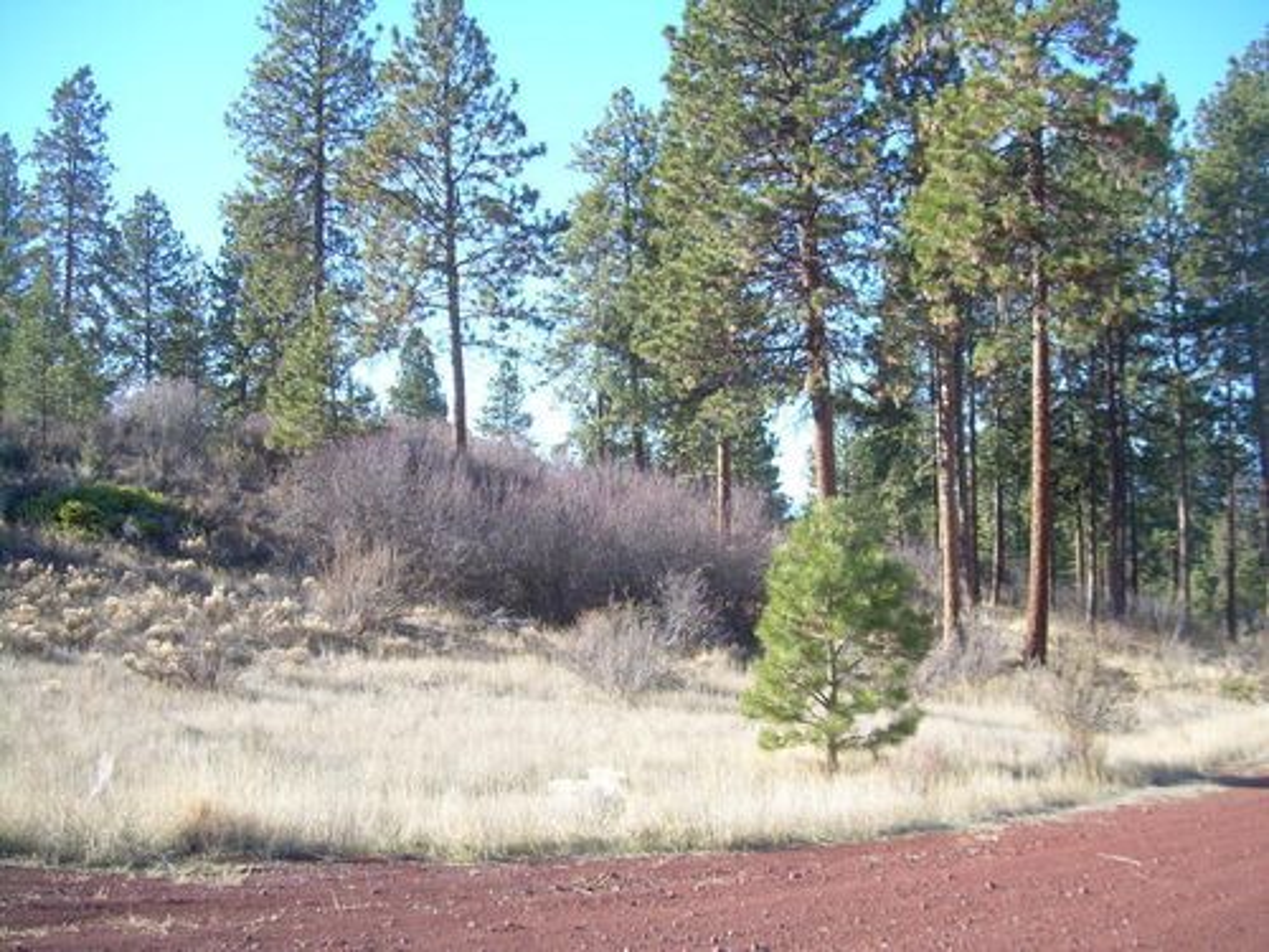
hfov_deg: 49.0
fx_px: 1393
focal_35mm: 38
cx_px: 634
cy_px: 476
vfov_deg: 37.7
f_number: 2.8
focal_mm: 6.3
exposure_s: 1/250
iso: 50
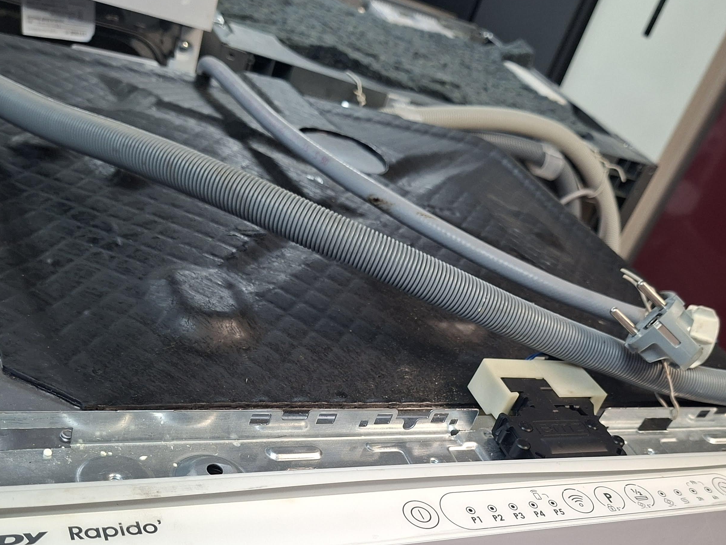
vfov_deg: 36.3
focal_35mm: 38
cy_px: 446
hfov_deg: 48.8
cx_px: 425
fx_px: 797
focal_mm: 5.54
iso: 160
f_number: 1.8
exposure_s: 1/50
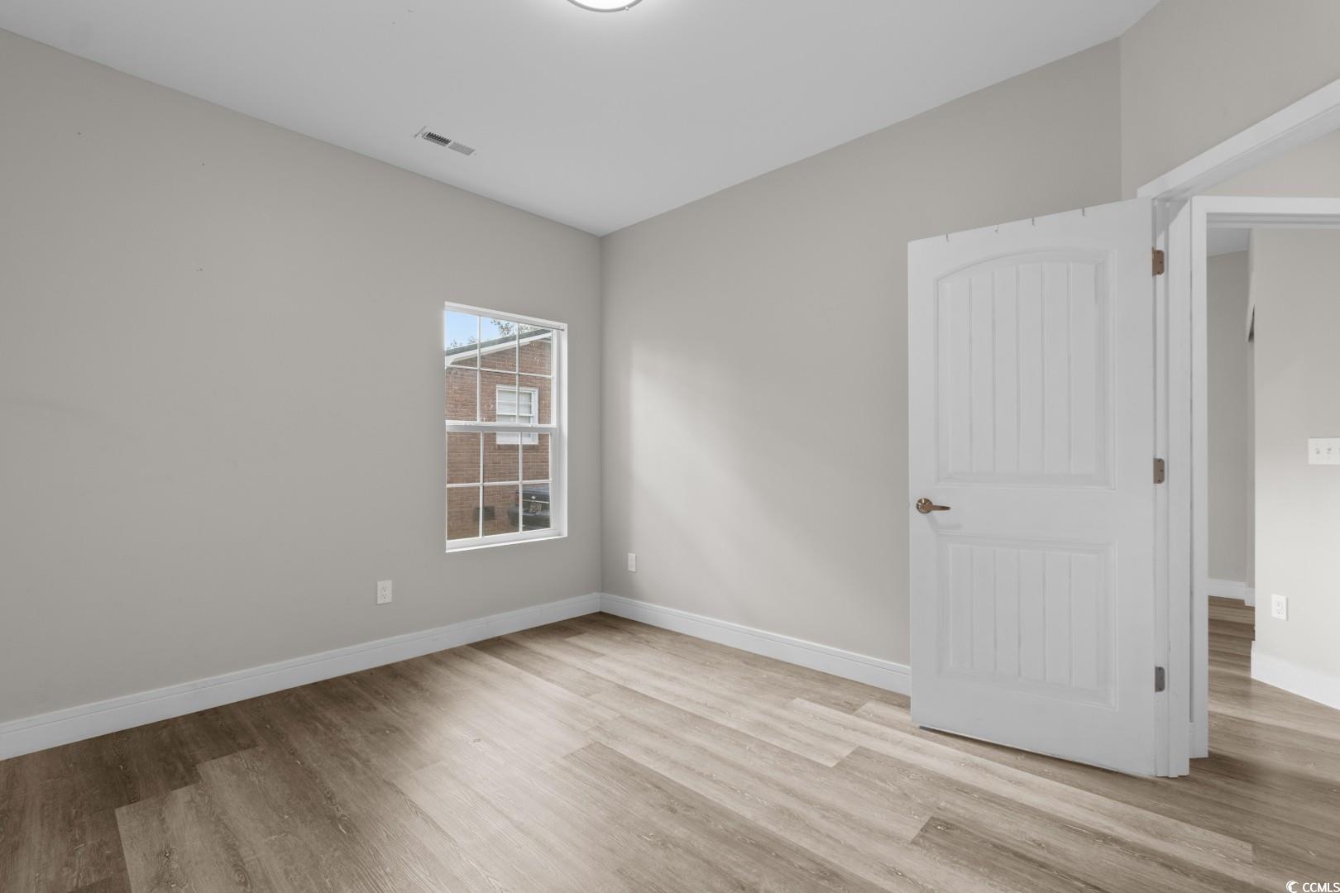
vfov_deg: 77.3
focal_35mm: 15
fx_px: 558
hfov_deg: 100.4
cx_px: 670
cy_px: 446
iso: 100
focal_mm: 10
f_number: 4.5
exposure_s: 1/3
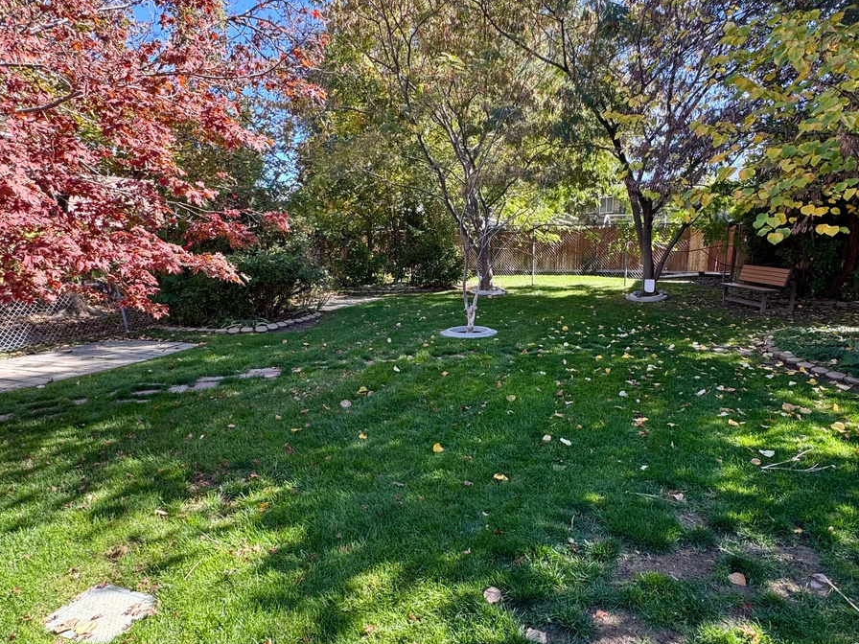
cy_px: 324
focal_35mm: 16
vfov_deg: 78.1
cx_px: 460
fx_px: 397
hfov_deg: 94.3
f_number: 2.2
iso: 40
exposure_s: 1/100
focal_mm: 2.22
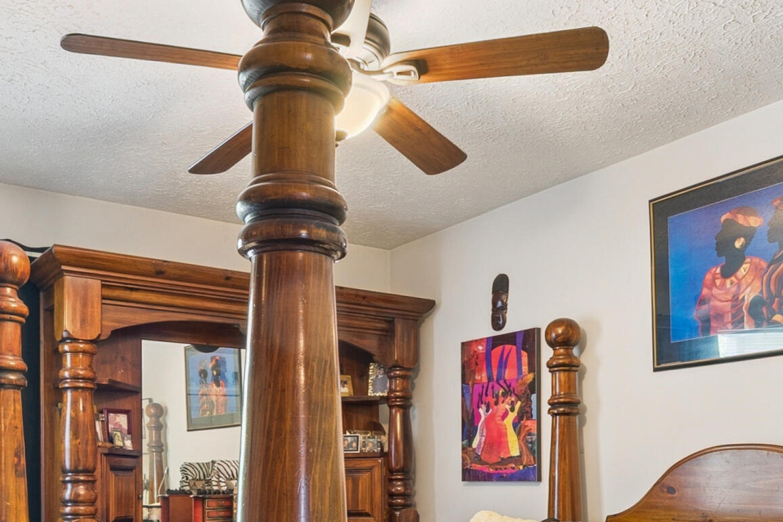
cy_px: 444
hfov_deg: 49.4
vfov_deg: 32.9
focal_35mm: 39
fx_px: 848
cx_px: 333
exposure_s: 2
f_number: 8
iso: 100
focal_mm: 10
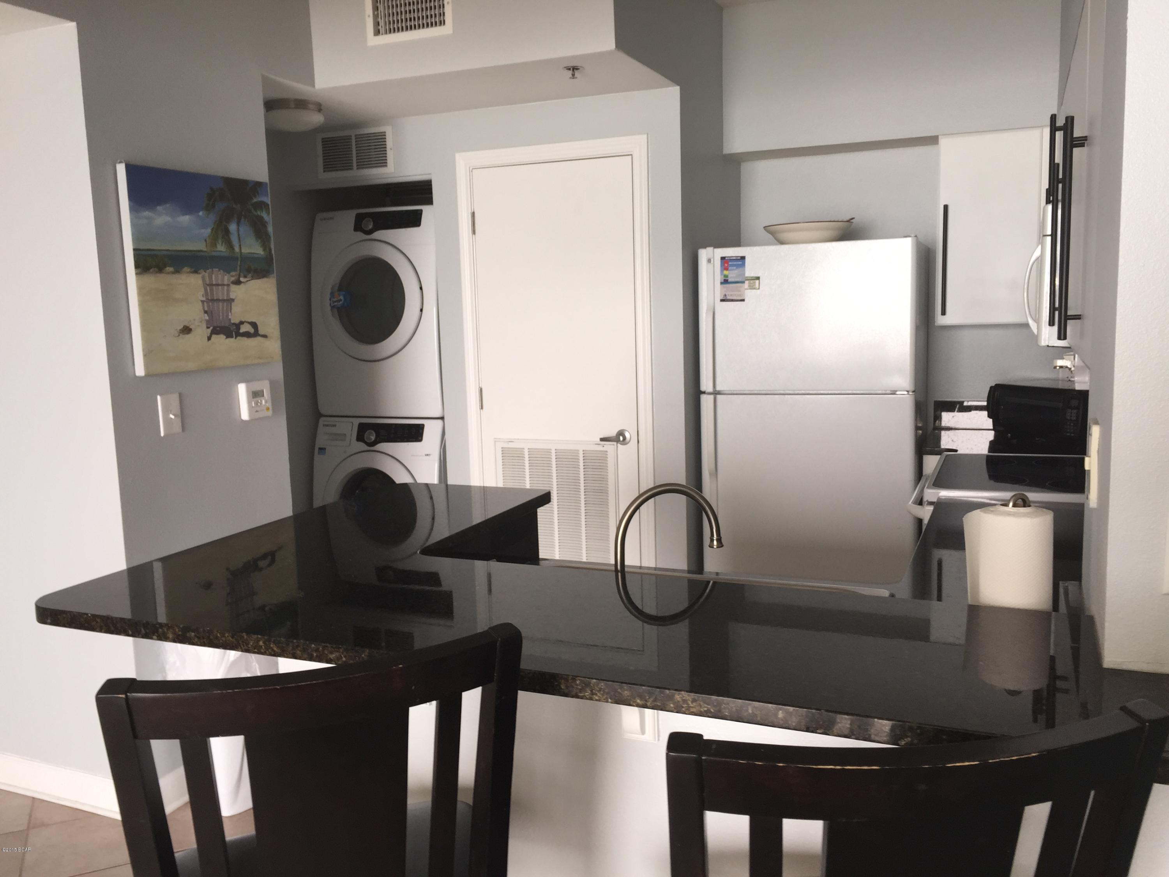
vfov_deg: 48.2
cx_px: 584
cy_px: 438
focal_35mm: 29
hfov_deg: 61.7
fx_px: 979
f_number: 2.2
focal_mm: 4.15
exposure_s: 1/31
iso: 32
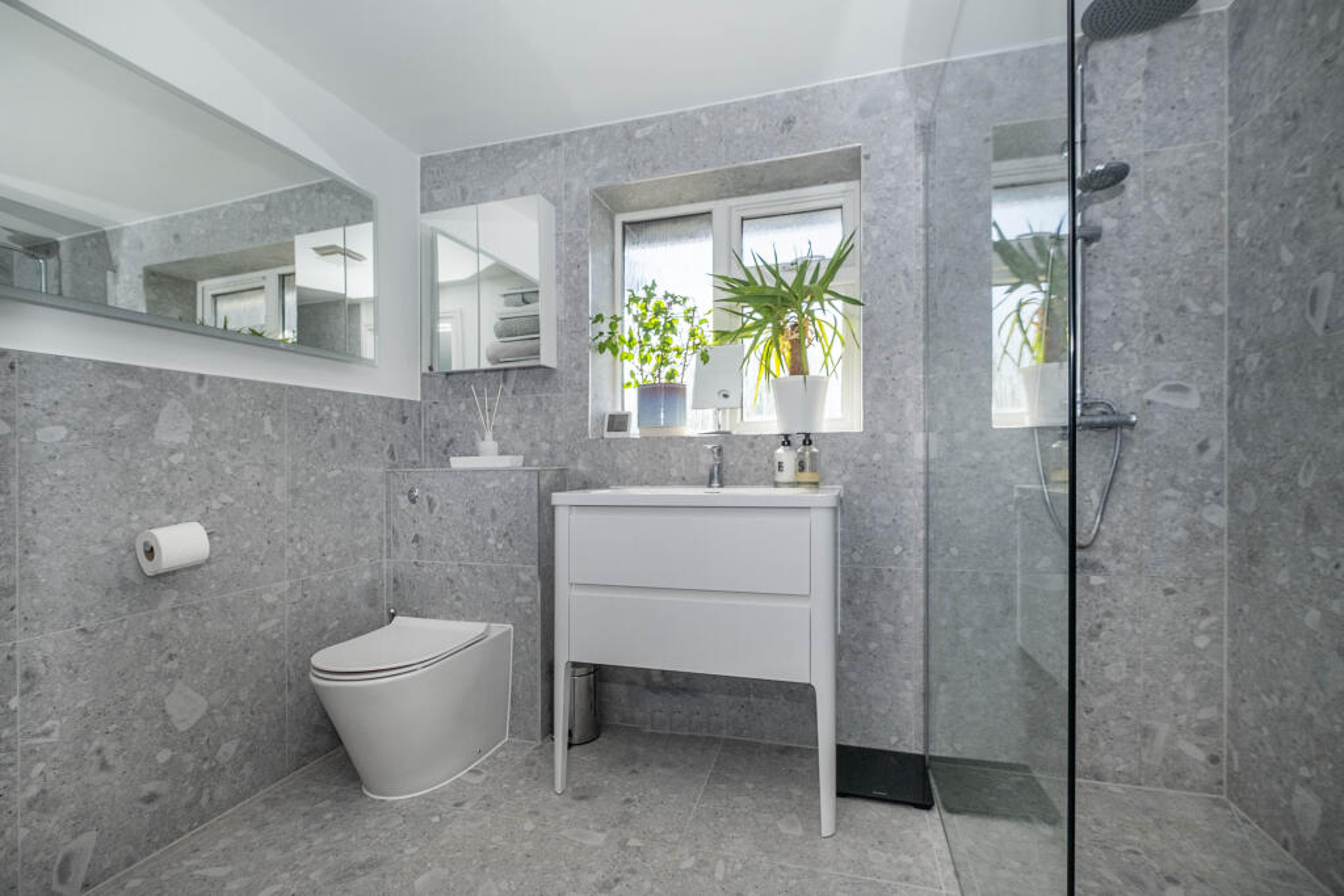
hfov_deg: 100.4
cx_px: 672
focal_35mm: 15
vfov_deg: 77.3
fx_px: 560
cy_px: 448
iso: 320
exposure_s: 1/200
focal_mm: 10
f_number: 6.4
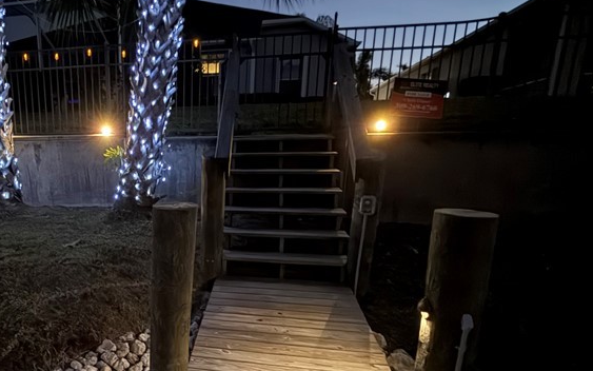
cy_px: 254
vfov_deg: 45.2
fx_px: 436
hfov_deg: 64.8
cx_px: 157
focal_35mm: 27
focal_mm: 2.22
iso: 1600
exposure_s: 1/4
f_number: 2.2
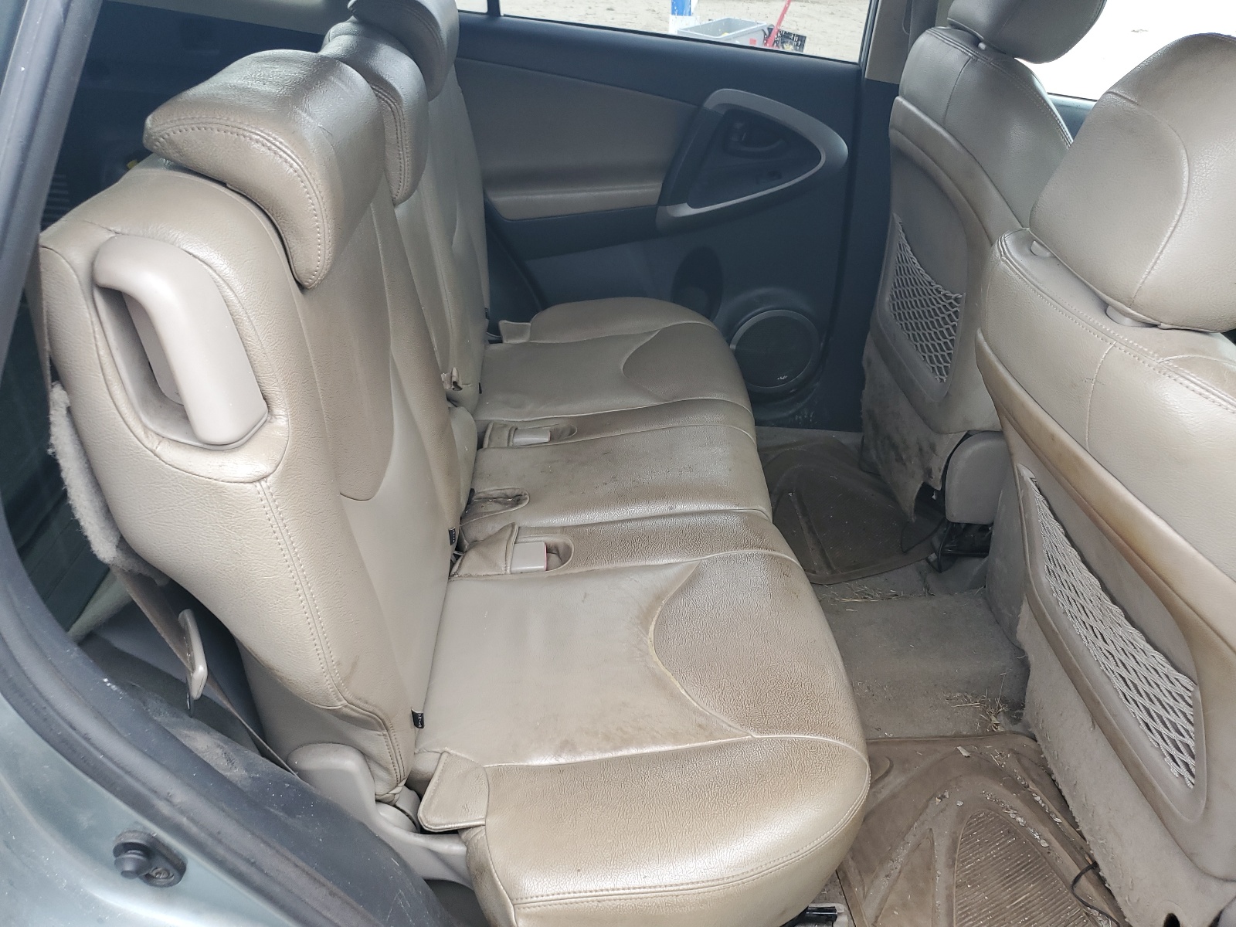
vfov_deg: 53.1
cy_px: 464
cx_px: 618
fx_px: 928
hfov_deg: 67.3
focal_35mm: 26
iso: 57
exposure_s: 1/60.2
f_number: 1.5
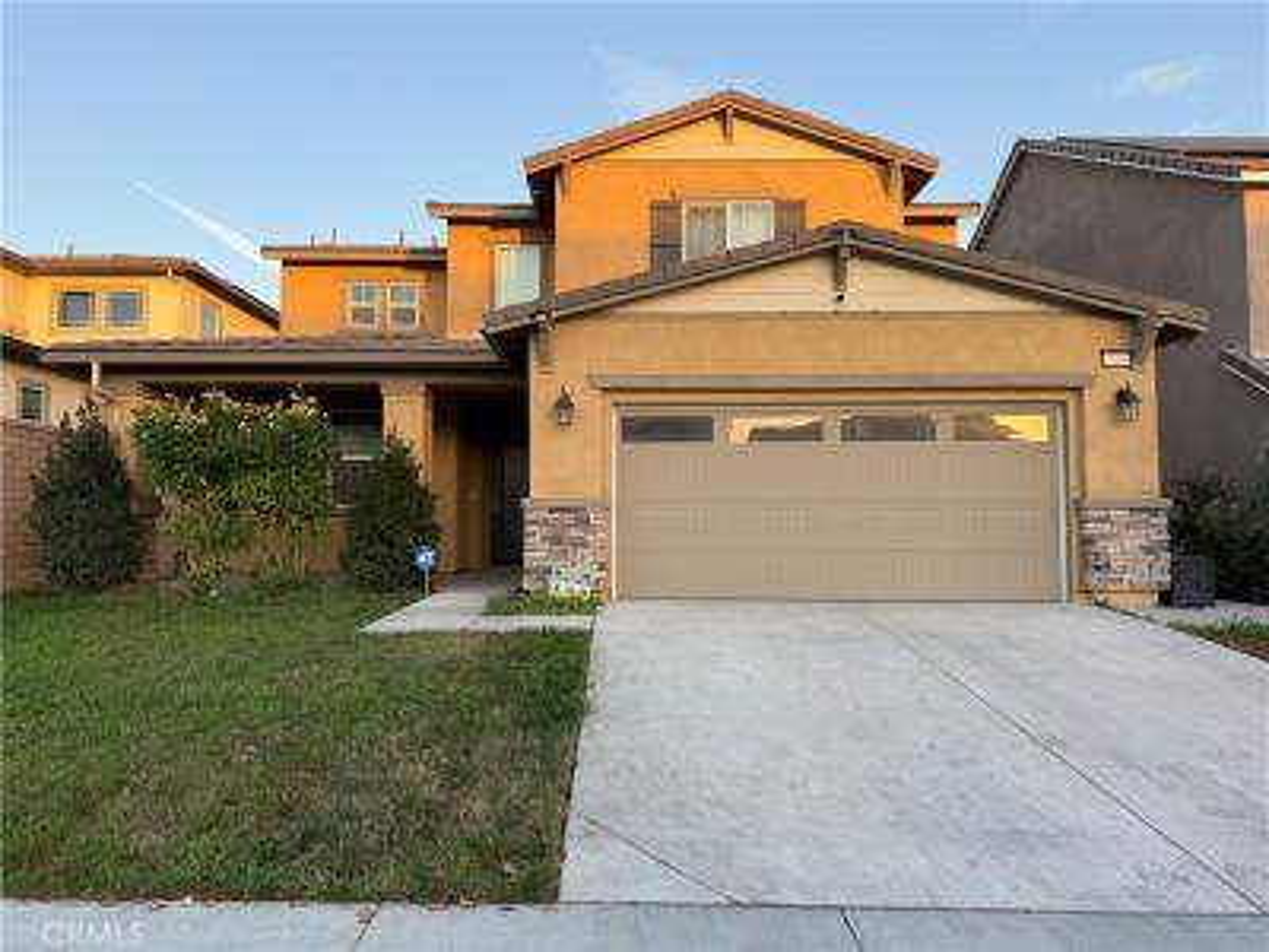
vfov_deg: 56.8
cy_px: 476
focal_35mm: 24
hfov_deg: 71.6
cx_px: 634
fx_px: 880
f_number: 1.78
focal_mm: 6.76
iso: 80
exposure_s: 1/372
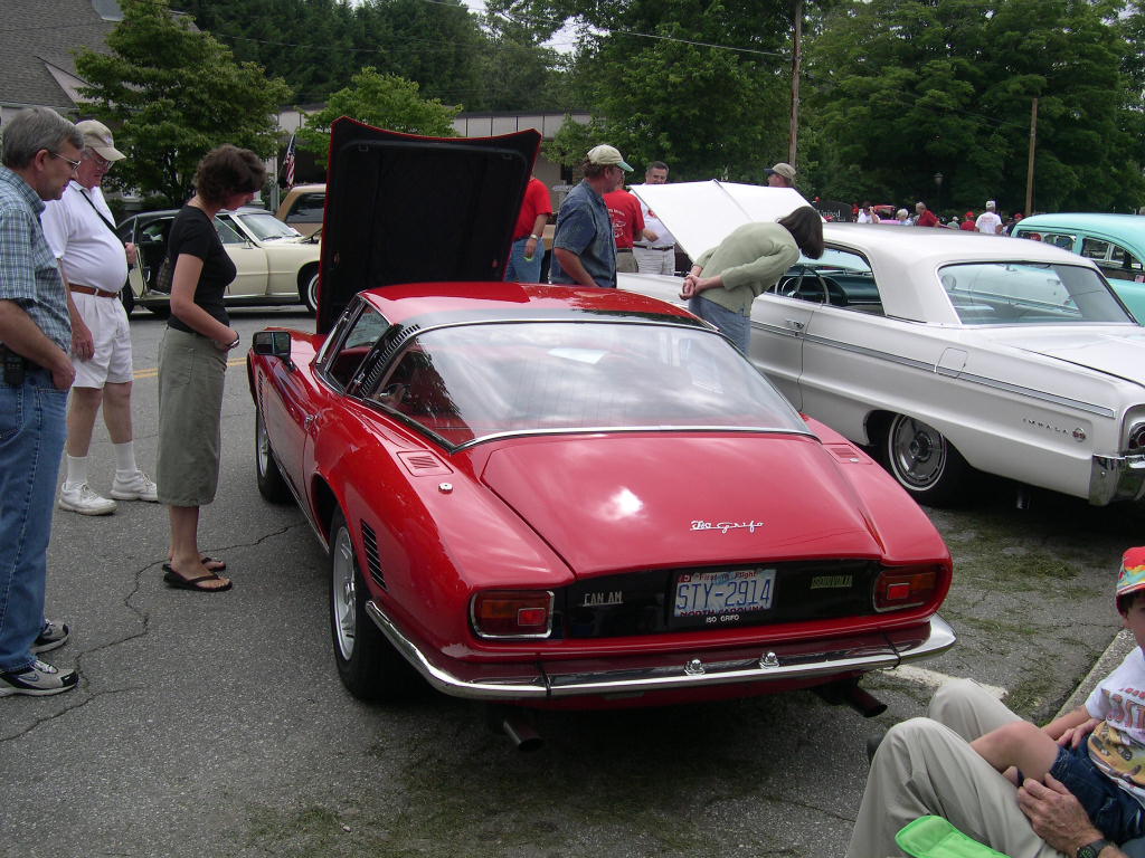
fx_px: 1257
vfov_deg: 37.7
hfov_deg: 49.0
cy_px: 429
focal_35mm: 38
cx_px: 572
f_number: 7.6
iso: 100
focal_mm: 8
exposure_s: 1/150
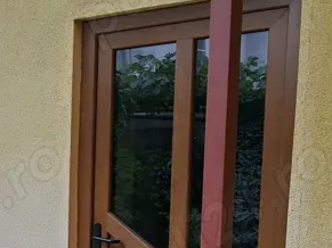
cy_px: 257
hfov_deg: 20.4
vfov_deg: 18.1
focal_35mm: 79
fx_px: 757
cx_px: -196
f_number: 1.8
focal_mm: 5.54
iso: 50
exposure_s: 1/100
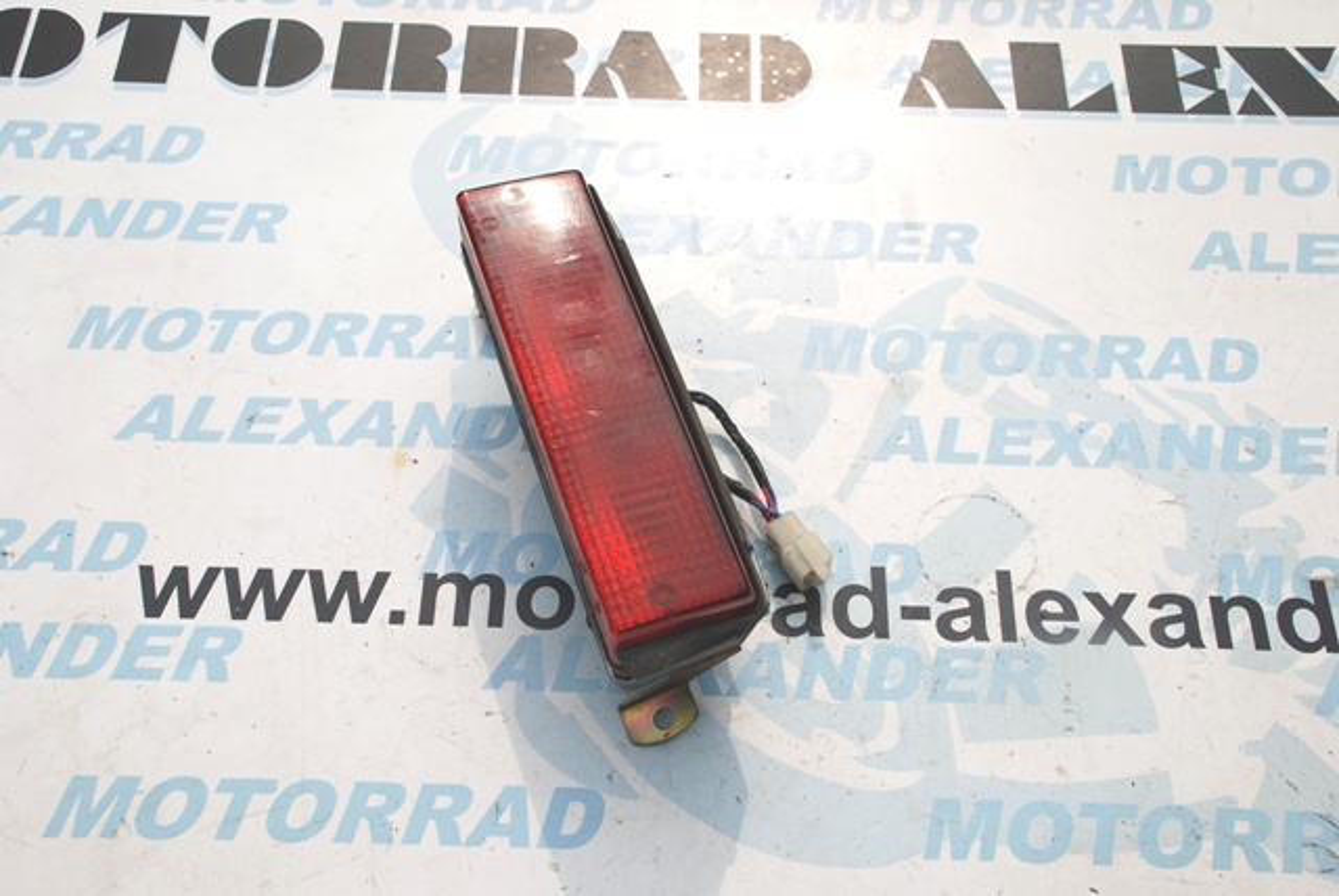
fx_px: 1452
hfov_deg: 49.5
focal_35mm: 39
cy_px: 448
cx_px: 670
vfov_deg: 34.3
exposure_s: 1/320
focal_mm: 26
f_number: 9
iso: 100
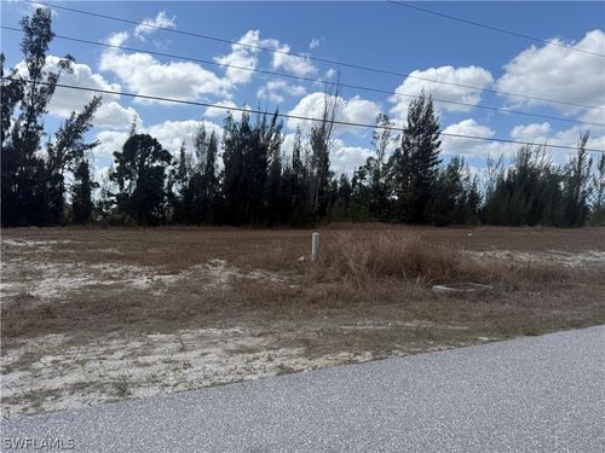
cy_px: 226
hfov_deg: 71.6
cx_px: 302
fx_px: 419
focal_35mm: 24
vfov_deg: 56.8
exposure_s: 1/5319
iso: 80
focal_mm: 6.76
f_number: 1.78
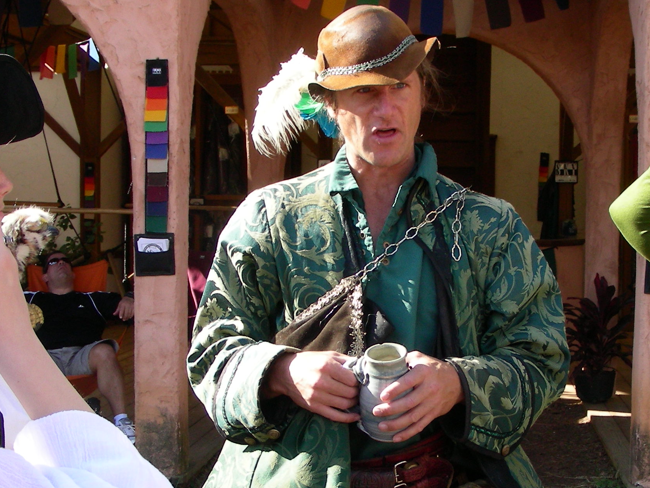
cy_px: 288
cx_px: 444
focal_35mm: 64
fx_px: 1202
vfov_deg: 22.9
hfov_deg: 30.0
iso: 50
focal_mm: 6.3
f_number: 4
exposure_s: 1/173
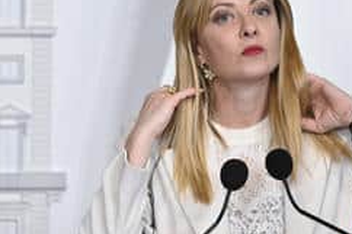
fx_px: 3273
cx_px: 316
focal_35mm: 335
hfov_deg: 6.1
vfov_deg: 4.1
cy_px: 142
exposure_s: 1/640
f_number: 5.6
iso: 5000
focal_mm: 180
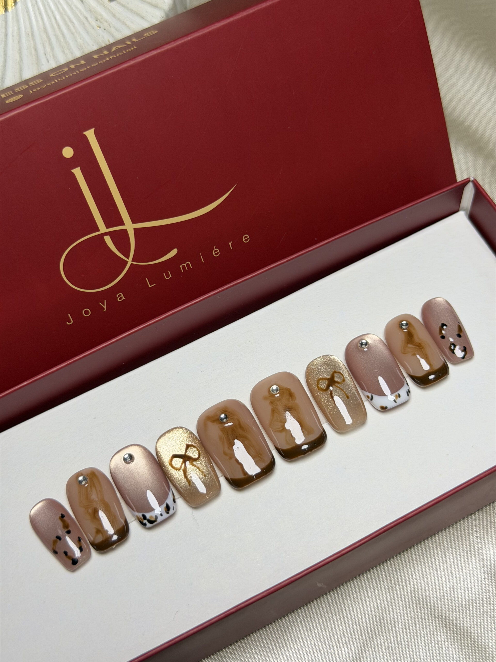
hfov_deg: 30.3
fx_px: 917
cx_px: 248
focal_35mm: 48
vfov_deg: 39.7
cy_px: 331
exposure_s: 1/50
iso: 50
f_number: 1.78
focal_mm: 6.76
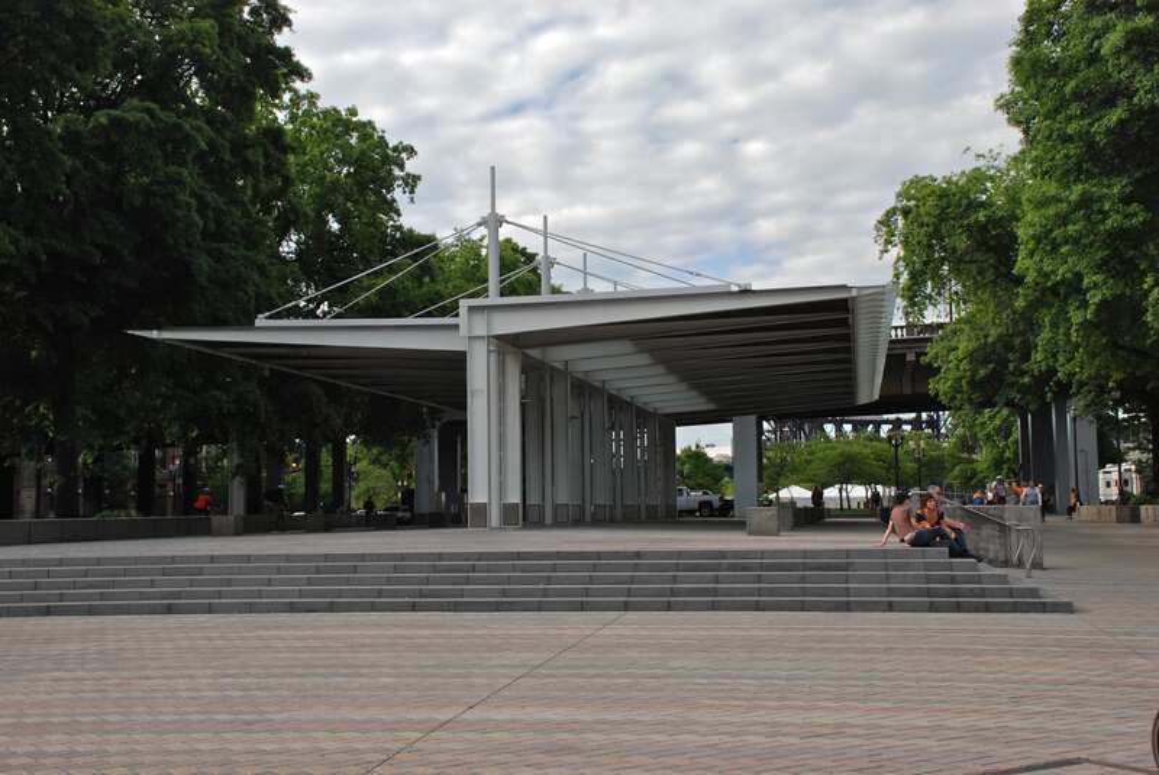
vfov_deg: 28.1
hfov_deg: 41.1
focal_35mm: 48
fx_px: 1547
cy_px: 388
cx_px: 580
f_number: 14
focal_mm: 32
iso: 320
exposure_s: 1/320
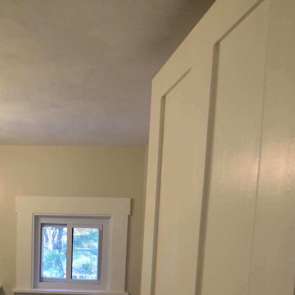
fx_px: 347
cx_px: 56
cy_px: 267
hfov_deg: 43.7
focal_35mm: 36
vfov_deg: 42.2
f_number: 4
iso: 200
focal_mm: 16
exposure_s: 1/60
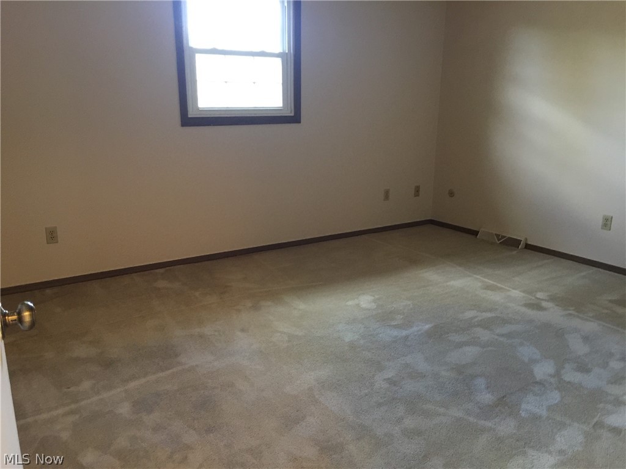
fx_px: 524
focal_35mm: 29
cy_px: 234
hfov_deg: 61.7
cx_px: 313
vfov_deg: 48.2
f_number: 2.2
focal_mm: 4.15
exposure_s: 1/15
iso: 125
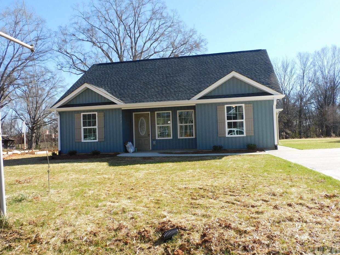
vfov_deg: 45.4
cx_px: 167
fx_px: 304
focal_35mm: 31
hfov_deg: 58.4
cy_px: 130
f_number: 3.5
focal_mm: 5.4
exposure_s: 1/640
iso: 125
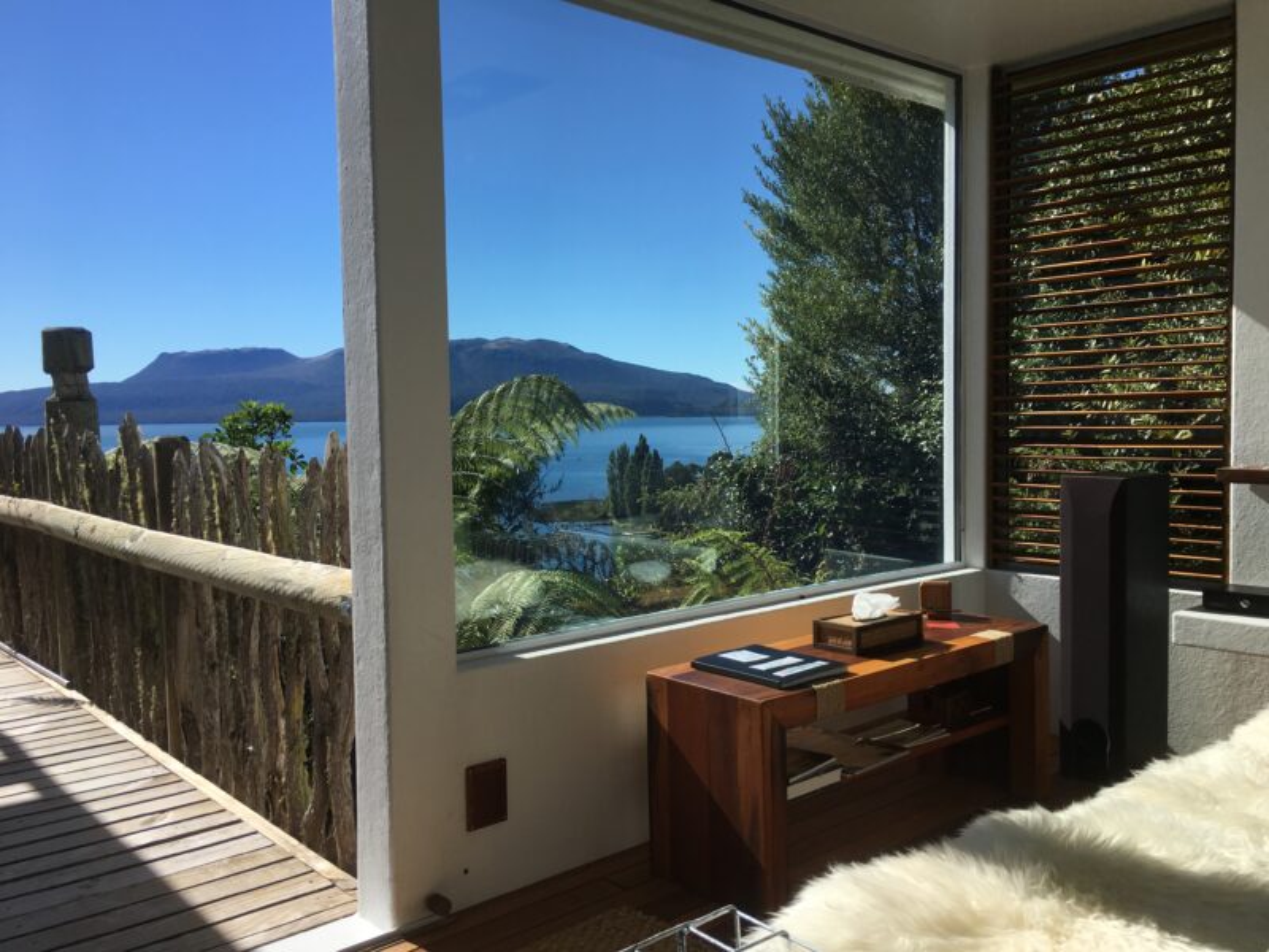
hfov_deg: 61.7
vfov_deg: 48.2
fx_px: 1063
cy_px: 476
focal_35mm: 29
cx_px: 634
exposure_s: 1/1832
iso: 25
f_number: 2.2
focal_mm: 4.15
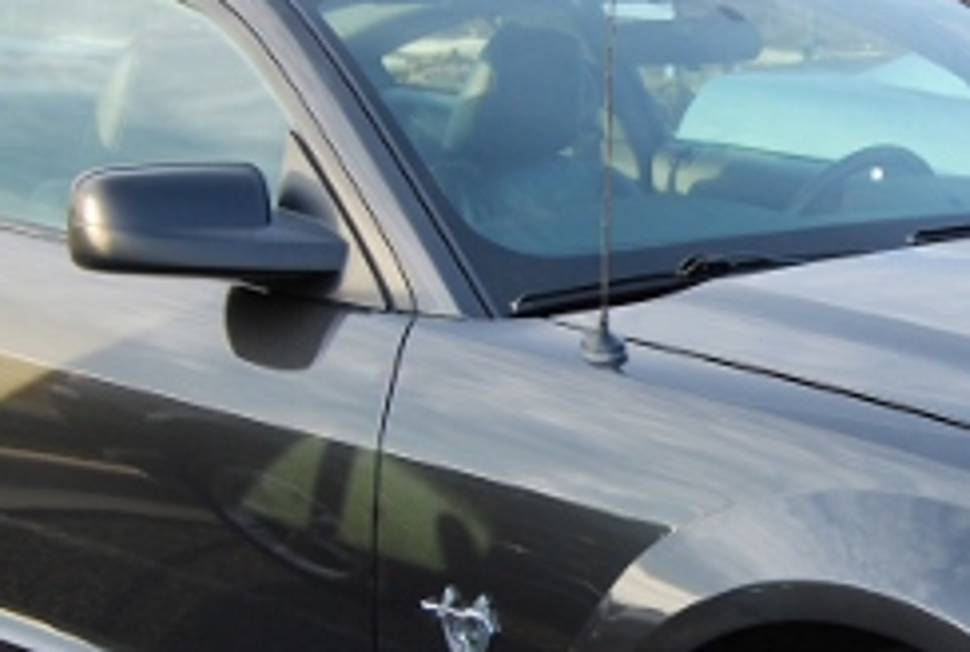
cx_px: 898
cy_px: 417
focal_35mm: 118
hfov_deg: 17.0
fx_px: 3187
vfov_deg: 11.7
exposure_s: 1/125
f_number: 5.6
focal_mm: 24
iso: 200
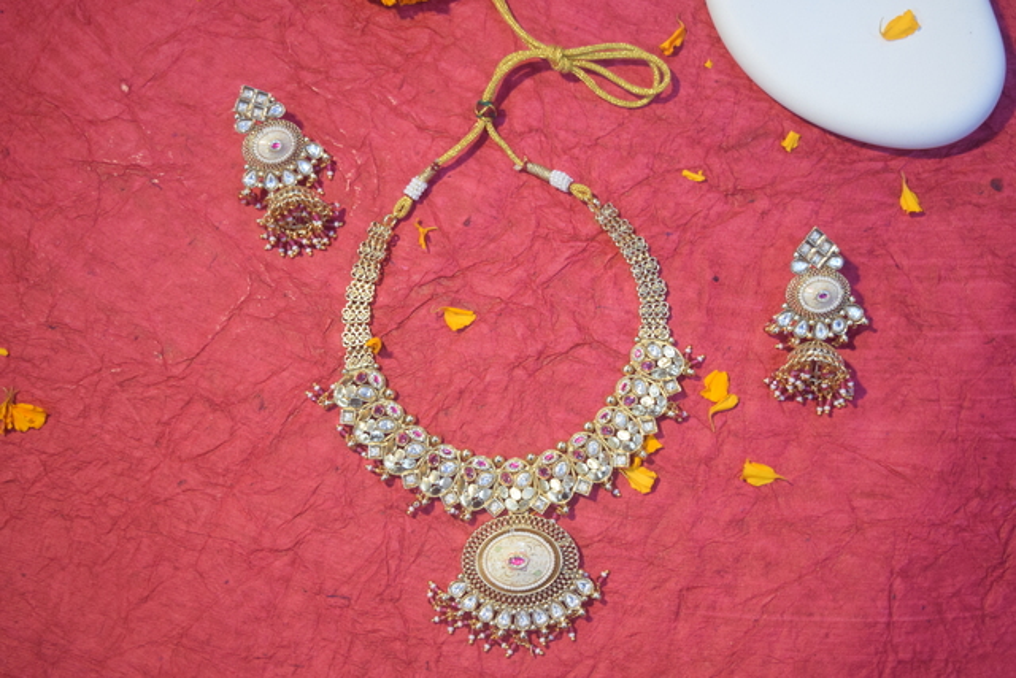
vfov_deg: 25.8
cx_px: 508
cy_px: 339
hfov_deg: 37.8
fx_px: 1482
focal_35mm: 52
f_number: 5.6
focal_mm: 35
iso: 1600
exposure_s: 1/60
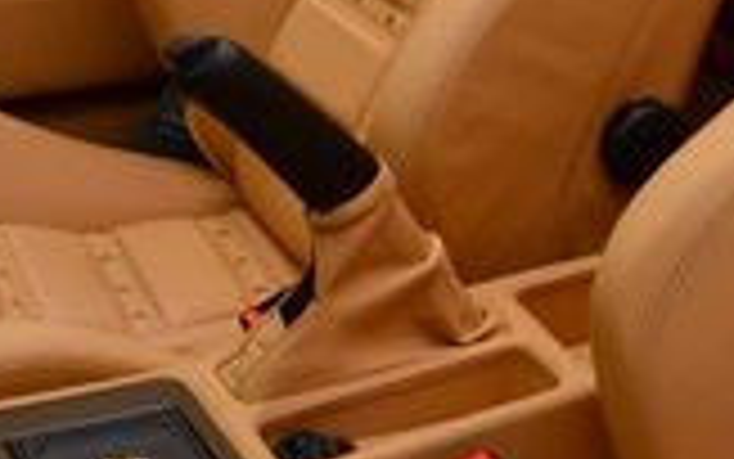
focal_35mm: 108
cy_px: 281
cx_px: 662
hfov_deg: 18.9
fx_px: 2161
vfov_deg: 12.1
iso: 800
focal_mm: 18
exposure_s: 1/500
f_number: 11
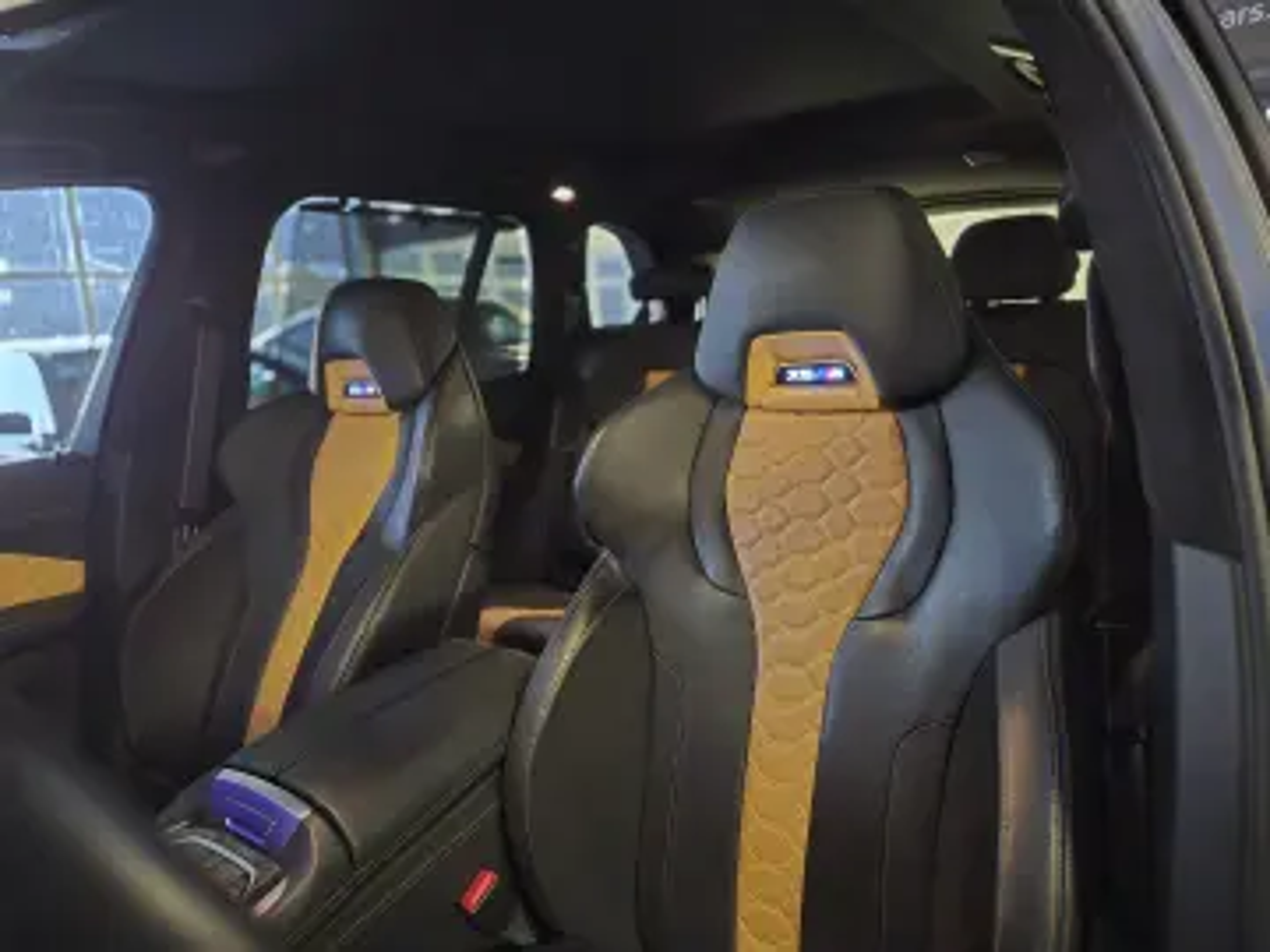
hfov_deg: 73.9
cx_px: 635
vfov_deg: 58.9
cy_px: 476
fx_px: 844
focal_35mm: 23
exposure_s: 1/17
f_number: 1.8
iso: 2000
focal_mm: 5.4
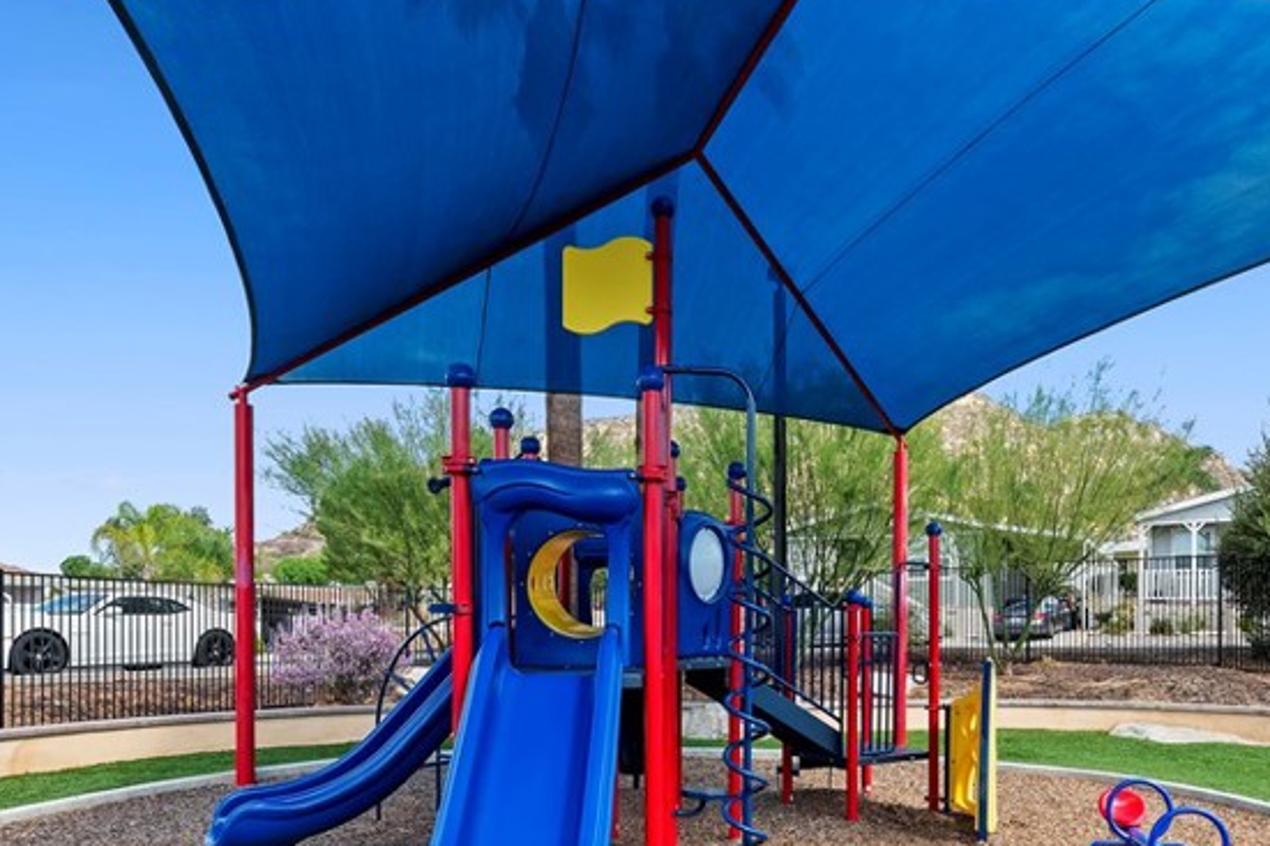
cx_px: 768
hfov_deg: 68.7
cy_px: 642
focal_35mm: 26
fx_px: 917
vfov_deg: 47.5
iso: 500
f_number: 9
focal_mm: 14
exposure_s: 1/200
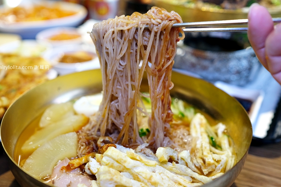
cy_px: 98
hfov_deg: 48.4
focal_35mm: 40
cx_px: 133
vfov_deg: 33.4
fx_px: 312
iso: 500
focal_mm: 23
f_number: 2.8
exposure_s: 1/110
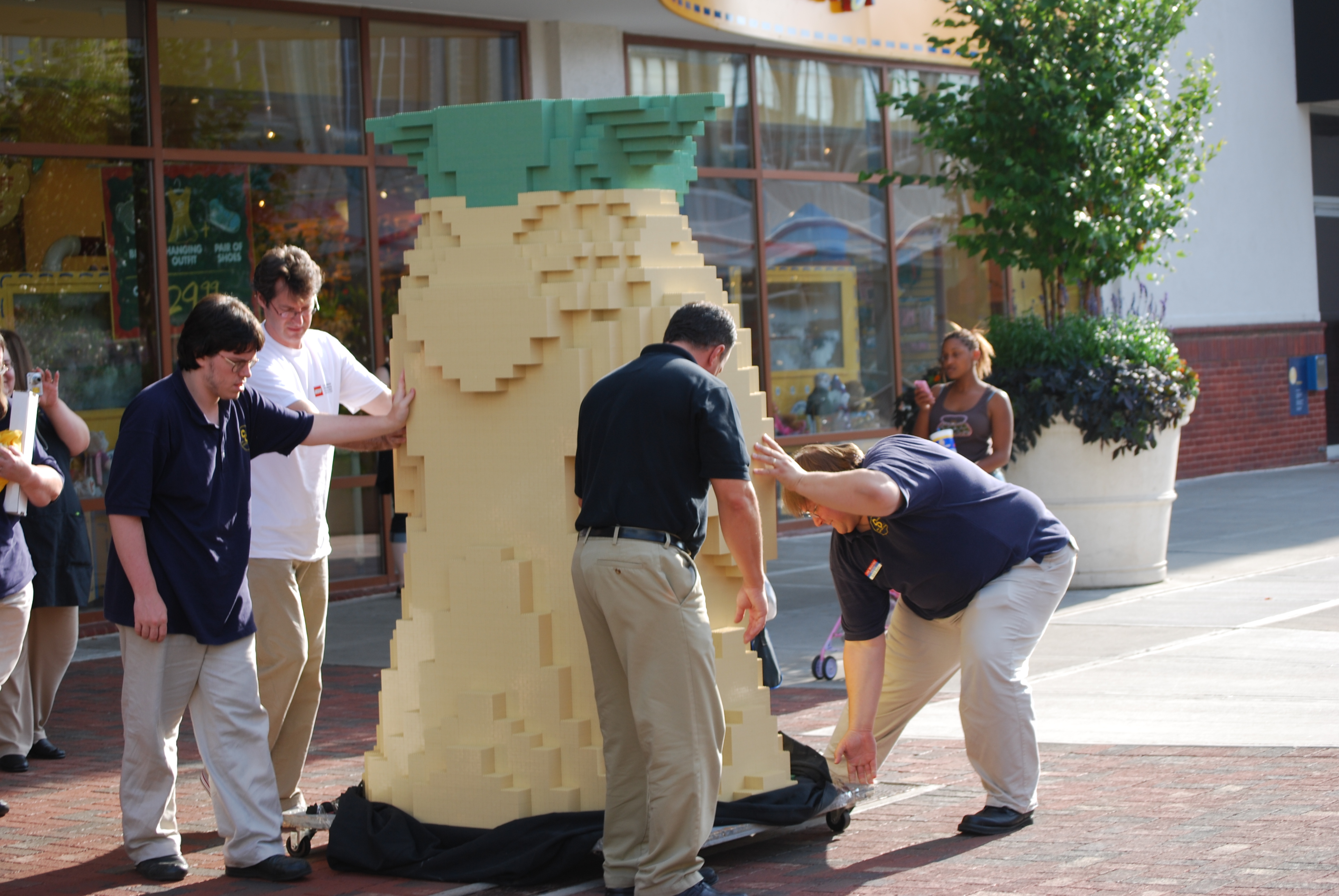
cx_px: 670
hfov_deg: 24.6
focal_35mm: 82
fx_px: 3072
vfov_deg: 16.6
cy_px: 448
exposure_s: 1/125
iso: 100
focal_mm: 55
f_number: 5.6
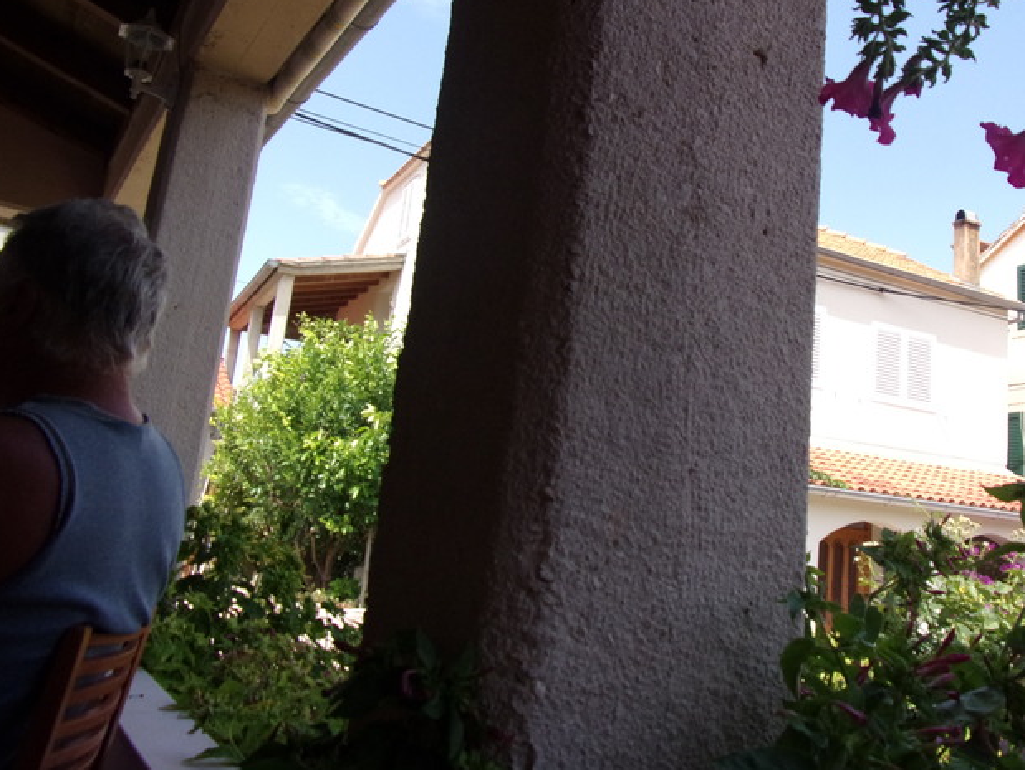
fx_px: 918
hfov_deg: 57.7
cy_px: 290
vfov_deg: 45.1
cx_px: 628
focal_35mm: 31
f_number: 3.3
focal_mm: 4.3
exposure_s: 1/550
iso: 80
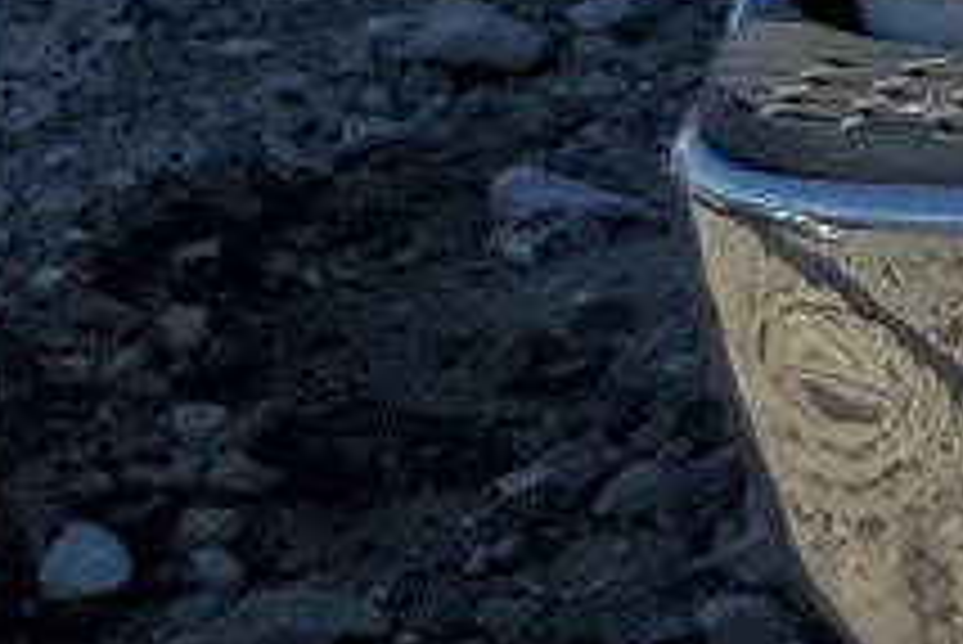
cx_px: 3393
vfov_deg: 6.6
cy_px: -572
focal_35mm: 202
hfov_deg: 7.9
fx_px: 5407
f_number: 1.5
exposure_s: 1/5000
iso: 50
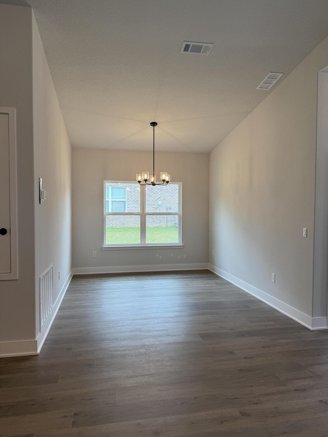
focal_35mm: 24
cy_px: 218
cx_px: 164
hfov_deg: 56.8
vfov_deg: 71.6
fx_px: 303
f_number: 1.78
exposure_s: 1/237
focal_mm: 6.76
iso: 125
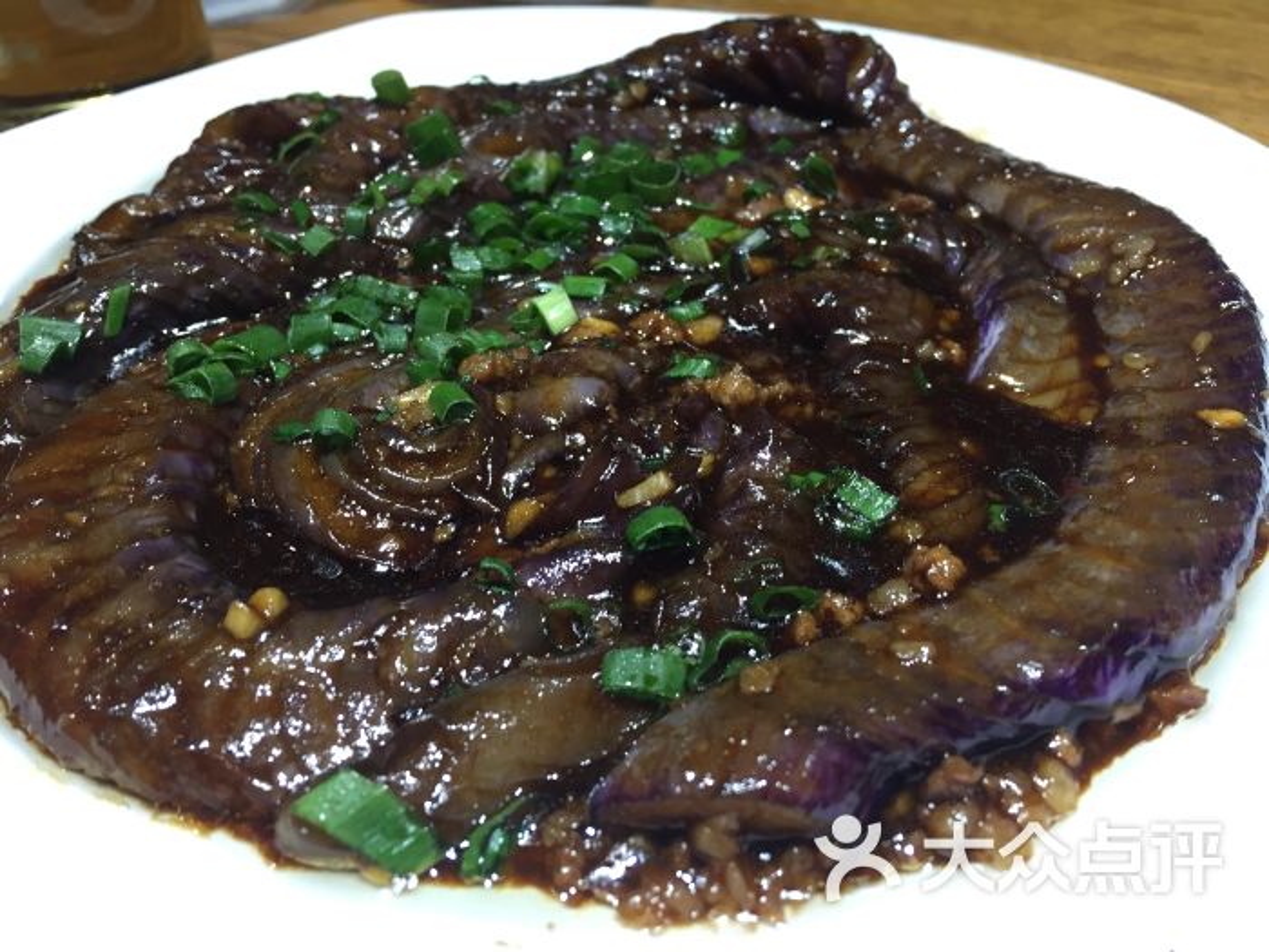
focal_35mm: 29
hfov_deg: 61.7
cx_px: 634
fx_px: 1063
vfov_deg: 48.2
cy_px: 476
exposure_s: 1/33
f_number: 2.2
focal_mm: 4.15
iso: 100
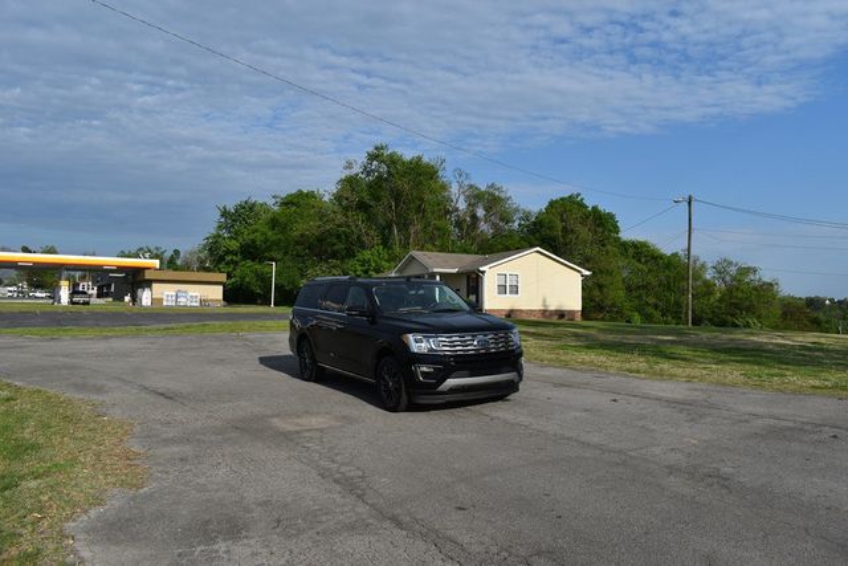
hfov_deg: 67.4
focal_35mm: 27
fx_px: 636
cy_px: 283
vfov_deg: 48.0
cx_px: 424
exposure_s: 1/320
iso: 100
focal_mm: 18
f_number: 9
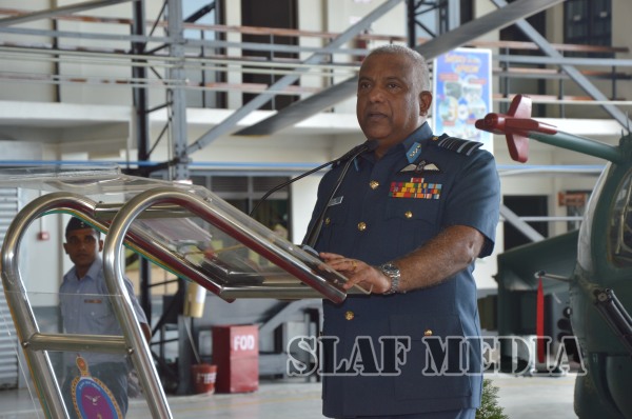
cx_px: 316
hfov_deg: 18.2
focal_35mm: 112
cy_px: 210
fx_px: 1972
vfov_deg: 12.1
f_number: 5.3
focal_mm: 75
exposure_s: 1/80
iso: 400
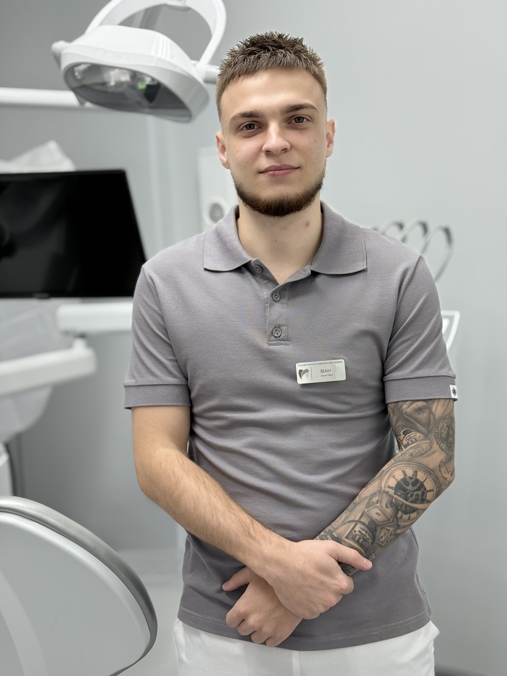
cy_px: 338
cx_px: 254
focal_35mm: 48
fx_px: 937
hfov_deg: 30.3
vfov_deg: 39.7
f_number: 1.78
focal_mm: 6.76
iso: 64
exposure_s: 1/213
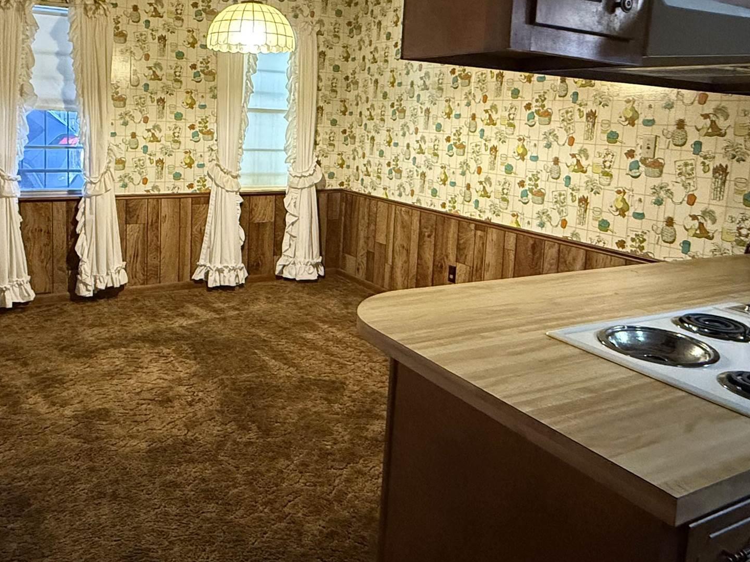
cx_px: 309
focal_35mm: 30
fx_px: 650
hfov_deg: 59.6
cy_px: 190
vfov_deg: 46.1
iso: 1000
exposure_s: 1/60
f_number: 2.2
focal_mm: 2.22
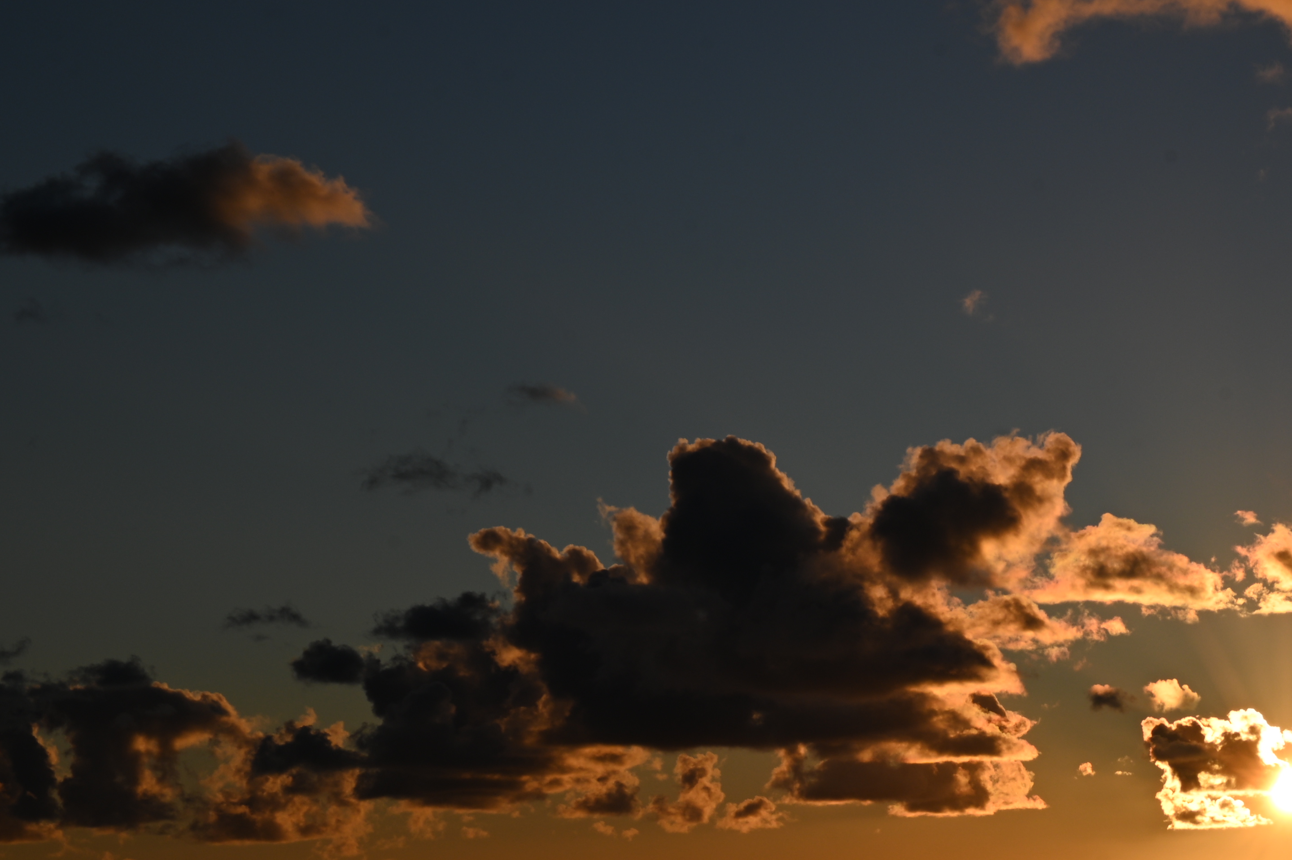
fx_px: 3766
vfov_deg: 12.9
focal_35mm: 105
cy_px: 776
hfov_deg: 18.9
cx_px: 1301
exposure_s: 1/400
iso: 100
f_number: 1.4
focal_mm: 50
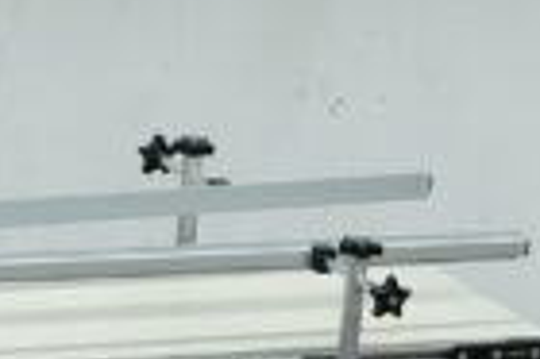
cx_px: -193
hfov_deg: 5.2
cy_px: 581
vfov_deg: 3.4
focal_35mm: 396
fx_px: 5933
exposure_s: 1/125
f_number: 4.5
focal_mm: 40.37
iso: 500
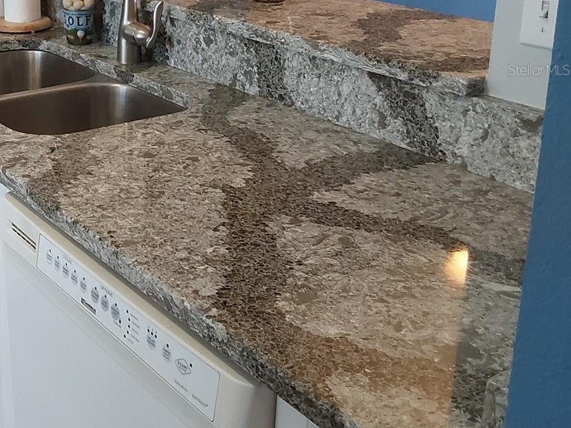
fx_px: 890
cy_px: 69
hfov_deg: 33.1
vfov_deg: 26.4
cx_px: 23
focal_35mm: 54
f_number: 1.9
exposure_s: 1/60
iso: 125
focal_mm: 2.91
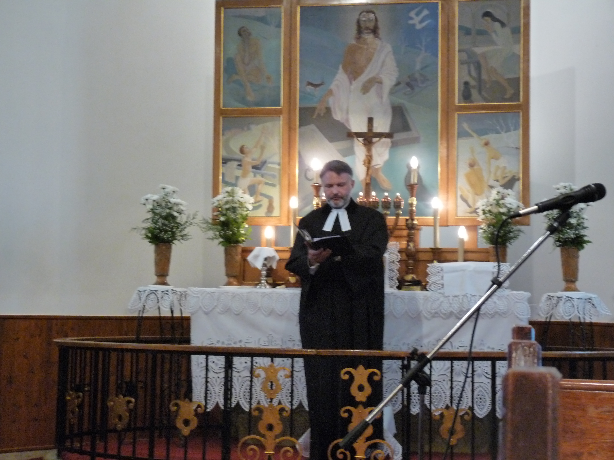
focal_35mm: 70
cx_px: 307
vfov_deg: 21.0
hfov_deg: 27.8
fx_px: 1242
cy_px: 230
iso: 800
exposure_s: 1/50
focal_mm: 12.4
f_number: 3.4
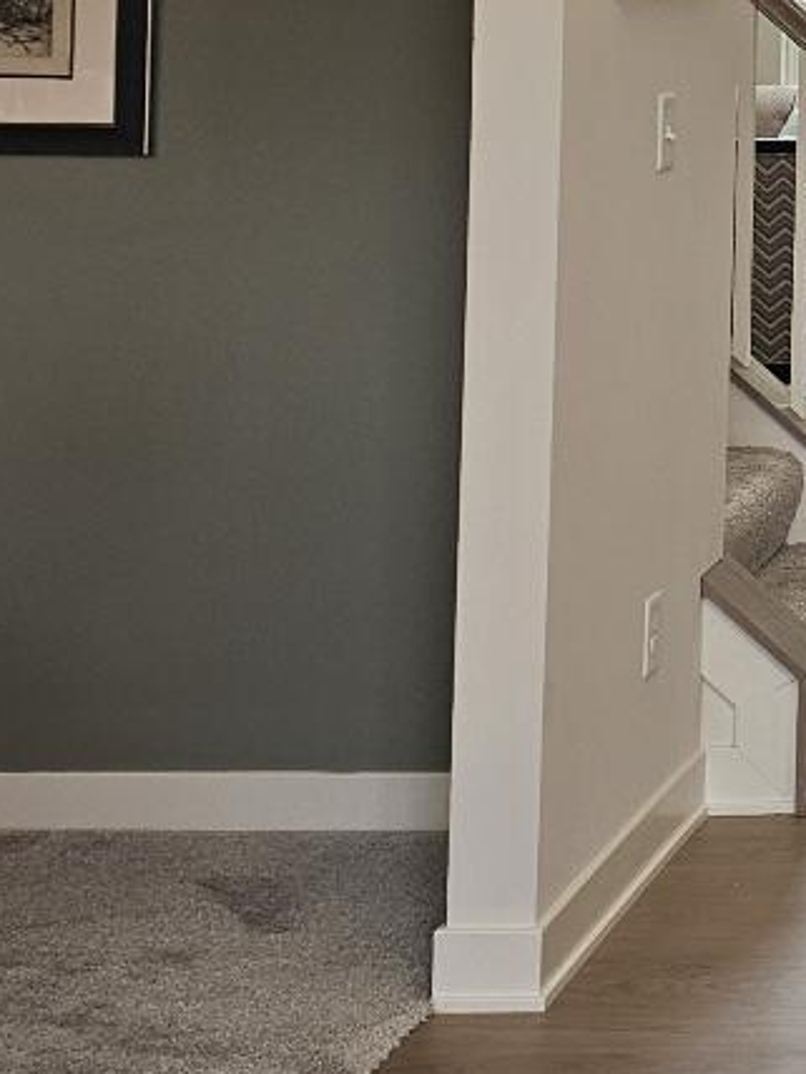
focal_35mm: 86
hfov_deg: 15.1
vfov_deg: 21.7
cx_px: 1414
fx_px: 2670
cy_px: -60
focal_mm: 6.3
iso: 100
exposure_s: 1/120
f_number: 1.7
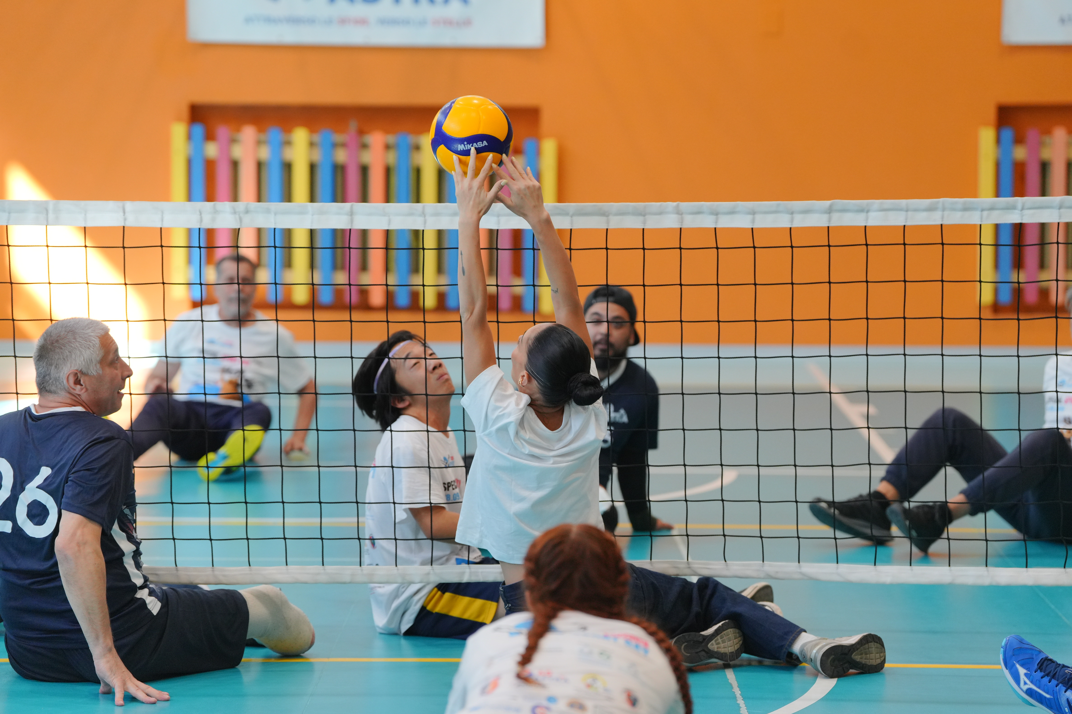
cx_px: 536
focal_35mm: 116
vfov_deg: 11.8
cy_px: 357
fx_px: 3454
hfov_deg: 17.6
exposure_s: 1/640
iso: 1600
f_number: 3.2
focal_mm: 116
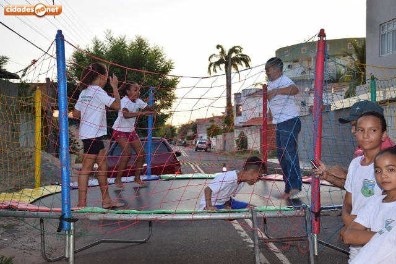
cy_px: 132
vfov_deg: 26.5
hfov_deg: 38.9
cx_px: 198
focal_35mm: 51
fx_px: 561
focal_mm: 34
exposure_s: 1/125
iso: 125
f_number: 5.6
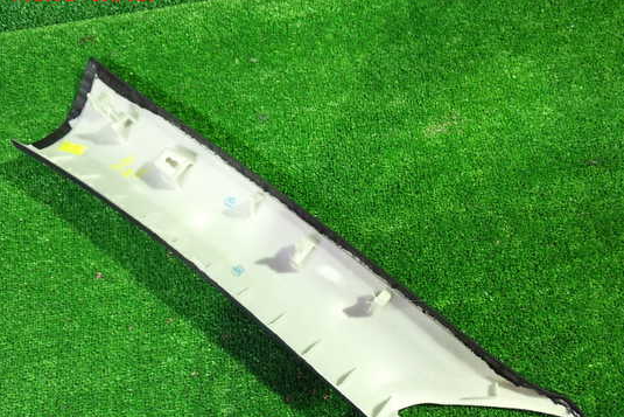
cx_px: 292
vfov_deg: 37.8
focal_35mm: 35
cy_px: 242
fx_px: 607
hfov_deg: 54.4
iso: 800
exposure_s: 1/30
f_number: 2.3
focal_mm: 5.4
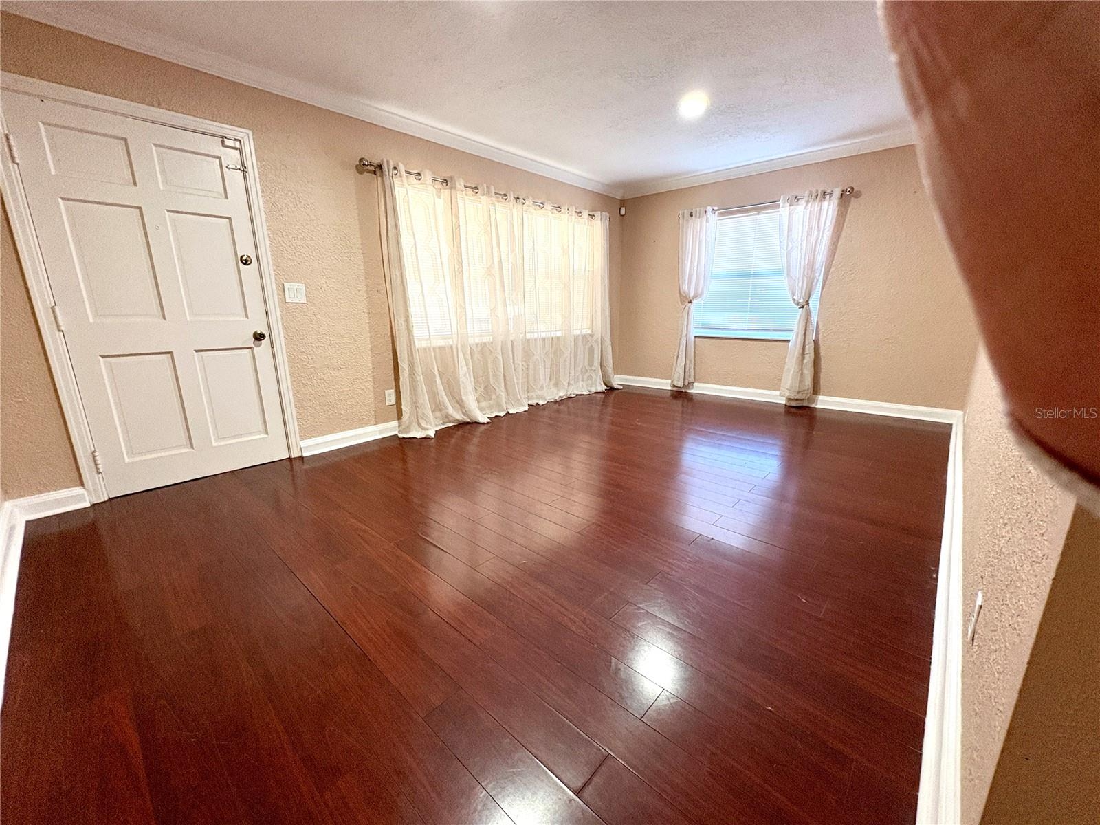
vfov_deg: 85.7
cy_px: 412
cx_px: 550
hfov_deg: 102.1
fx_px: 445
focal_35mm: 14
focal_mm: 2.22
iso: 250
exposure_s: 1/60
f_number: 2.2
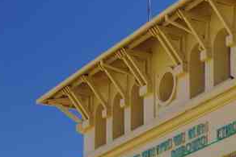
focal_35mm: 147
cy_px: 225
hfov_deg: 13.8
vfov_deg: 9.1
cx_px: 227
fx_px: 964
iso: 200
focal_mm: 29.4
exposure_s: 1/60
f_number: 8
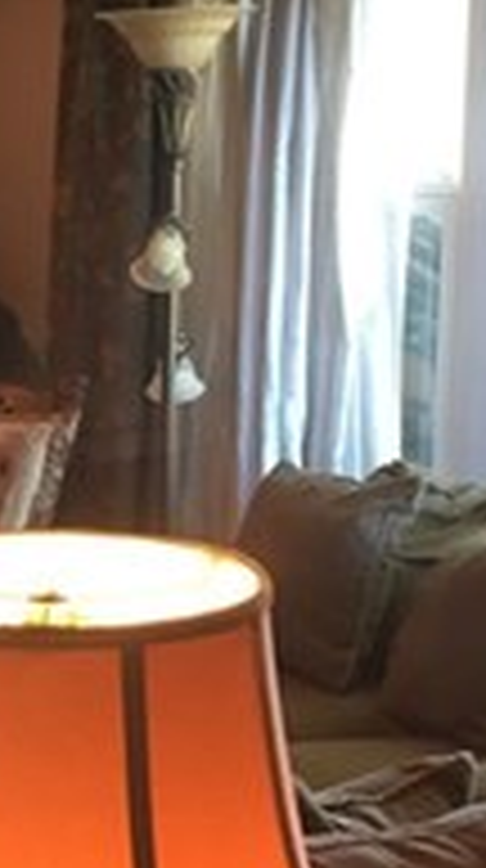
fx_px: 2415
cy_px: 571
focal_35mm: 105
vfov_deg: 20.3
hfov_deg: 11.1
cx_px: -194
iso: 125
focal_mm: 4.15
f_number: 2.2
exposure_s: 1/30
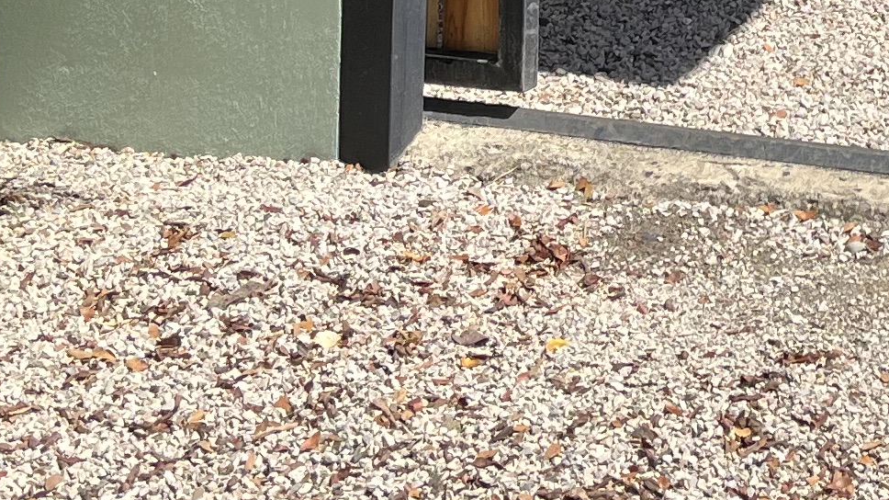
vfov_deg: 9.3
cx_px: 1153
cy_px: -660
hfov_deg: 17.1
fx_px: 2781
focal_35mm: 118
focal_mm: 5.1
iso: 50
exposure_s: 1/2825
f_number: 1.6
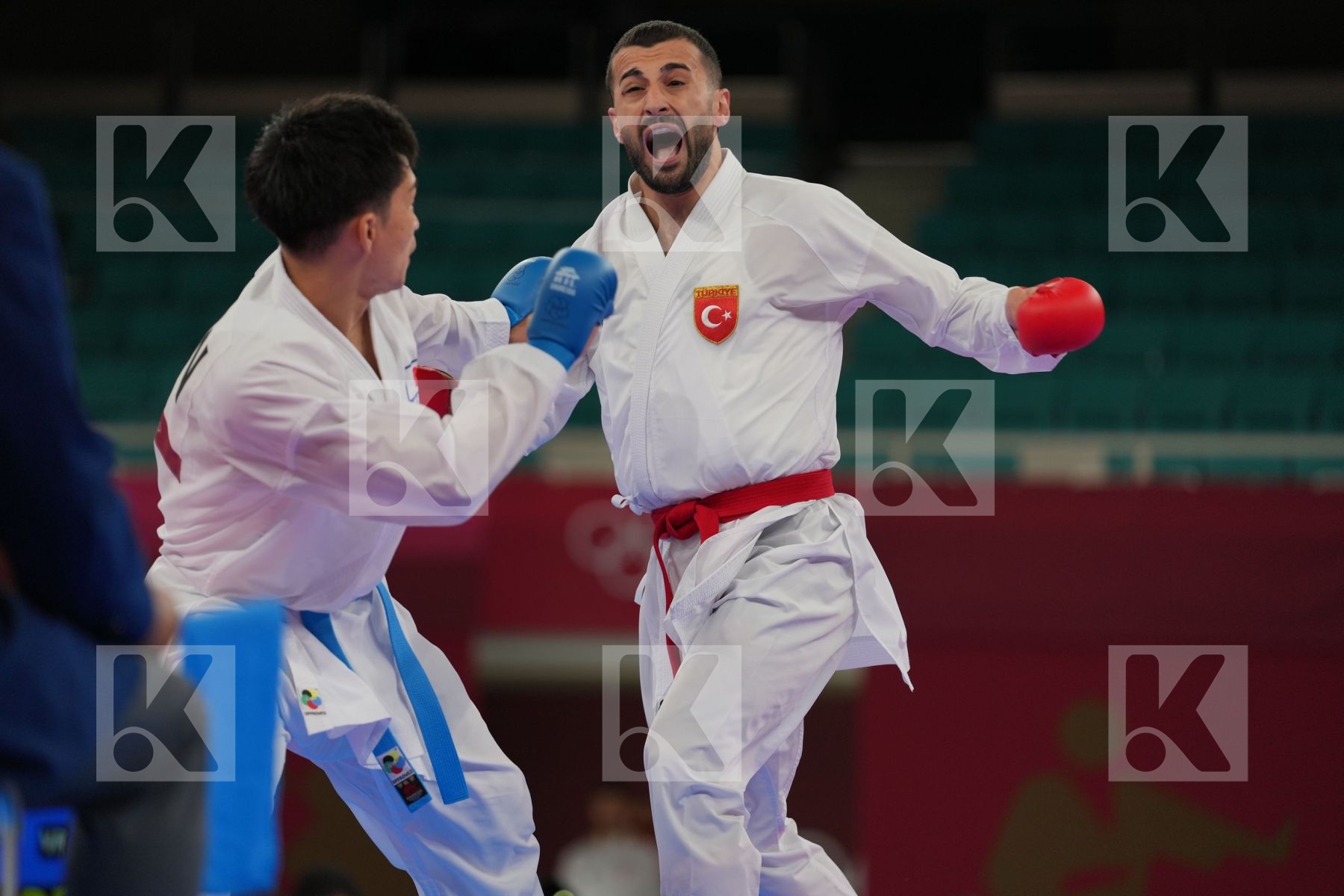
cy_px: 448
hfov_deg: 10.3
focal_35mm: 200
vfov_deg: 6.9
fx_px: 7466
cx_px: 672
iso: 500
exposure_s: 1/1000
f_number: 2.8
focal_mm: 200
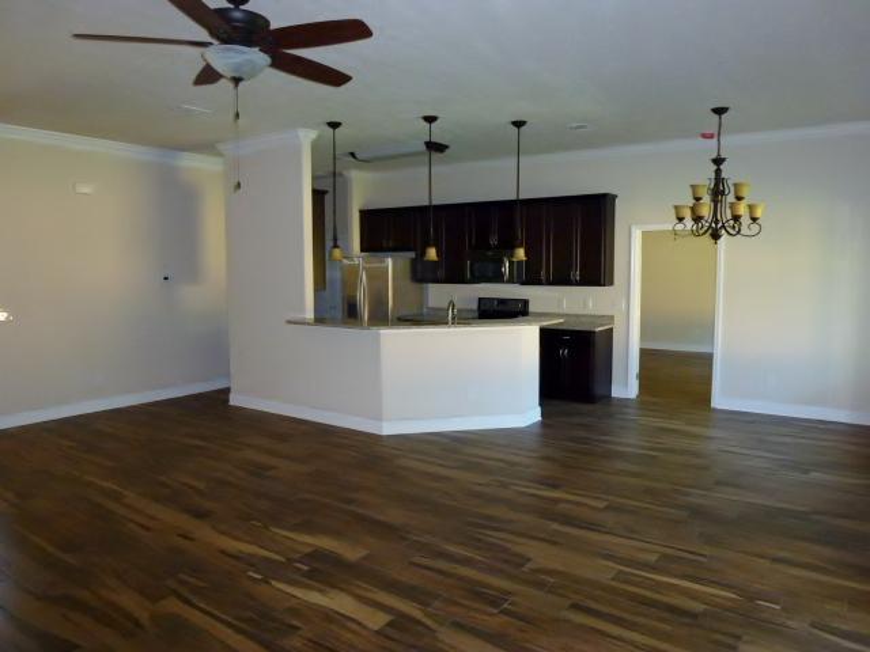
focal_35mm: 24
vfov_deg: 56.8
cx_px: 435
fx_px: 603
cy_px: 326
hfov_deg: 71.6
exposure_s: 1/60
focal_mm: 4.3
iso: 500
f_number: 3.3
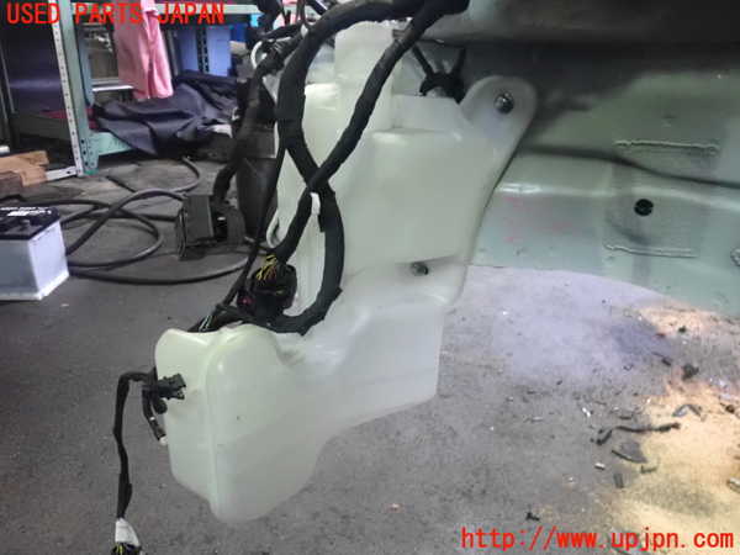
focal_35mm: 30
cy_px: 278
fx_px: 641
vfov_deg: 46.8
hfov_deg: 60.0
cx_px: 370
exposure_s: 1/100
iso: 1600
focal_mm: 5.4
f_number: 2.3
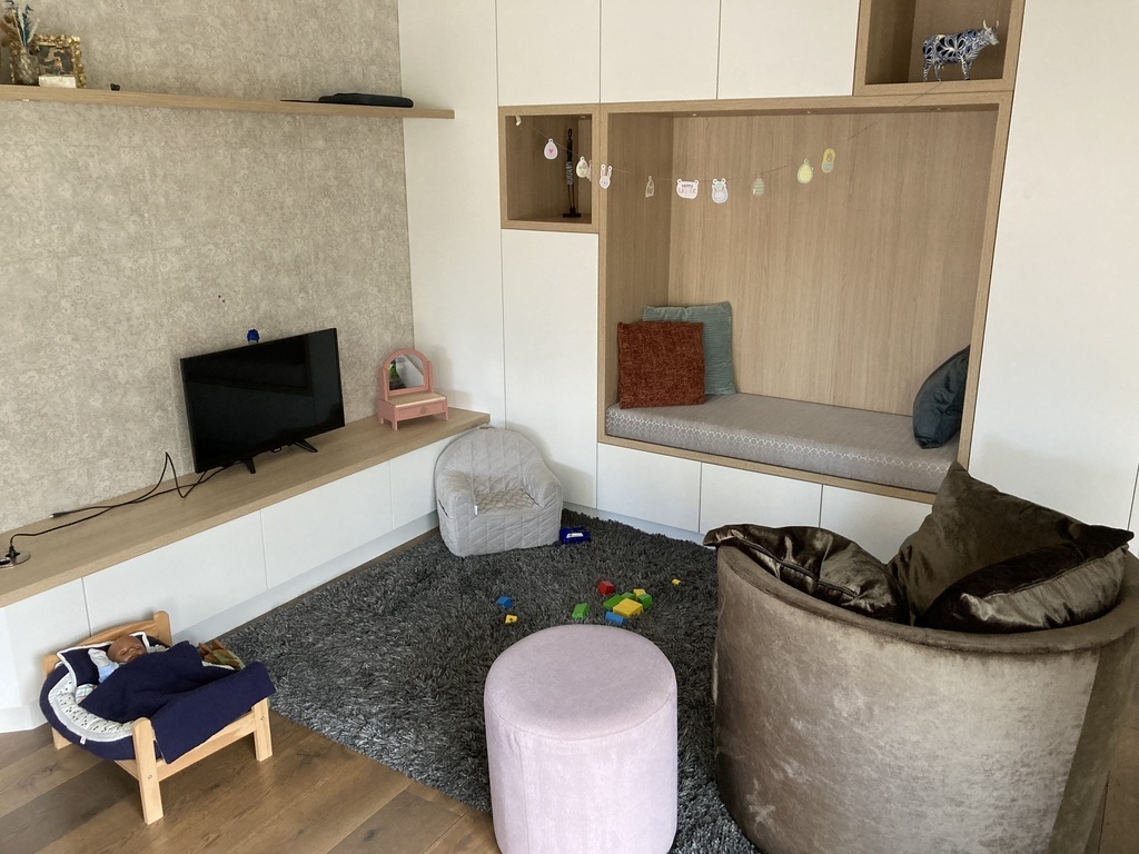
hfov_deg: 63.4
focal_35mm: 28
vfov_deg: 49.7
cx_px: 570
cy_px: 427
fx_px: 921
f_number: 1.8
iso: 250
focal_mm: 3.99
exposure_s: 1/60
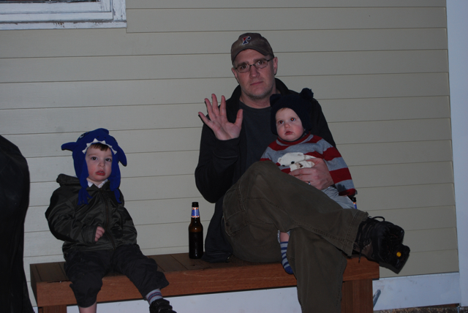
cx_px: 234
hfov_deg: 24.6
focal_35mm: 82
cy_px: 156
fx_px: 1073
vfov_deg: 16.6
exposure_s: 1/60
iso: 200
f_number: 5.6
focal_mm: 55
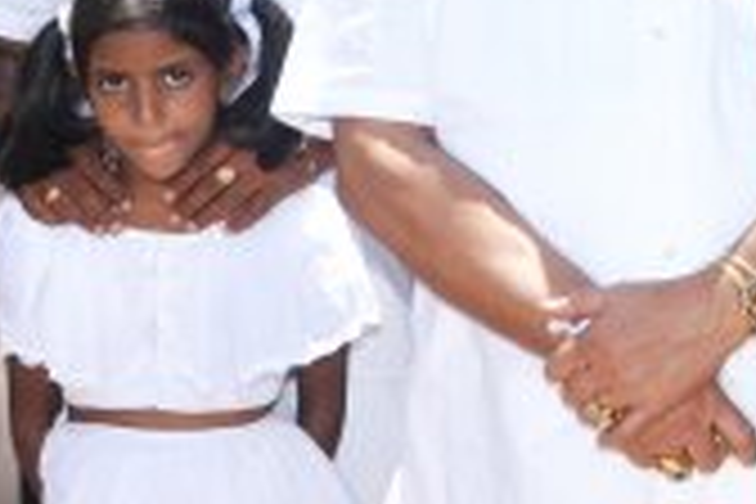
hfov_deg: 14.8
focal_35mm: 134
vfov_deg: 9.9
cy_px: -252
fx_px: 2809
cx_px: 932
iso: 400
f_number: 13
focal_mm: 25
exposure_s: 1/200
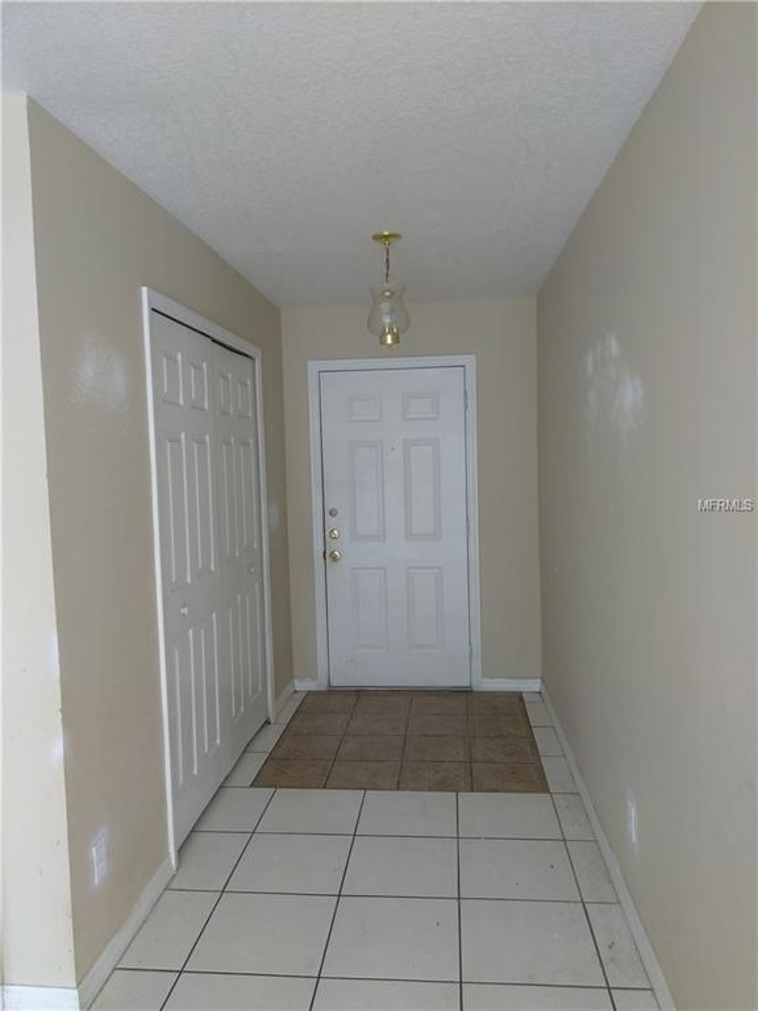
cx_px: 379
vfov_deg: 81.7
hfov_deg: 66.0
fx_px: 584
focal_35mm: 20
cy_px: 506
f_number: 2.2
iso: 186
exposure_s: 1/30
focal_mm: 3.46
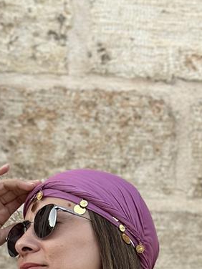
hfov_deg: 8.7
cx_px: 63
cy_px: 473
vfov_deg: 10.9
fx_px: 1323
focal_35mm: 170
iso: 100
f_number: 1.78
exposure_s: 1/167
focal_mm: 6.86
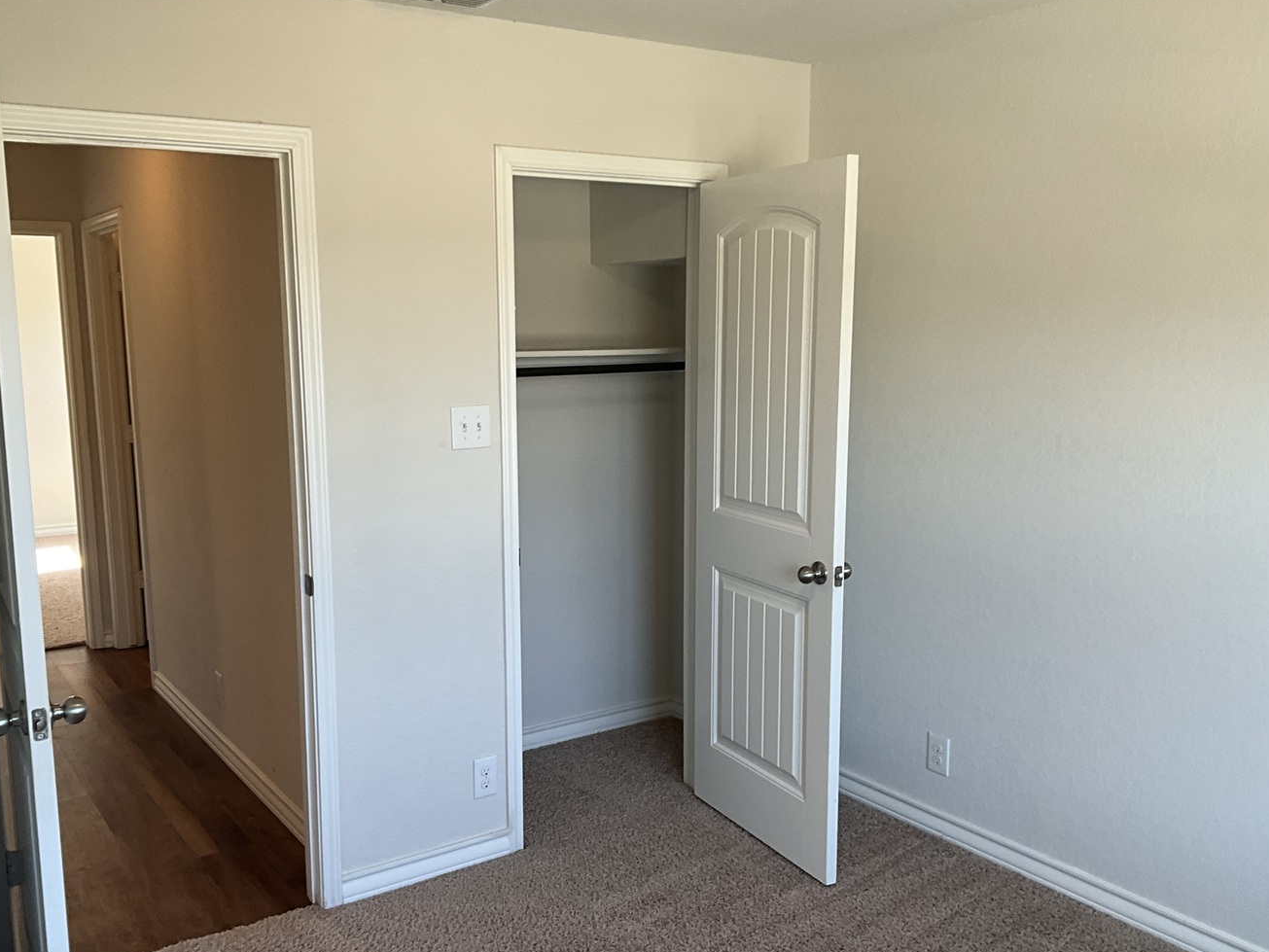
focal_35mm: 32
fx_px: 1173
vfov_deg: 44.1
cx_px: 582
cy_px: 511
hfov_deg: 56.7
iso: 40
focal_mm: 3
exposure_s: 1/60
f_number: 1.8
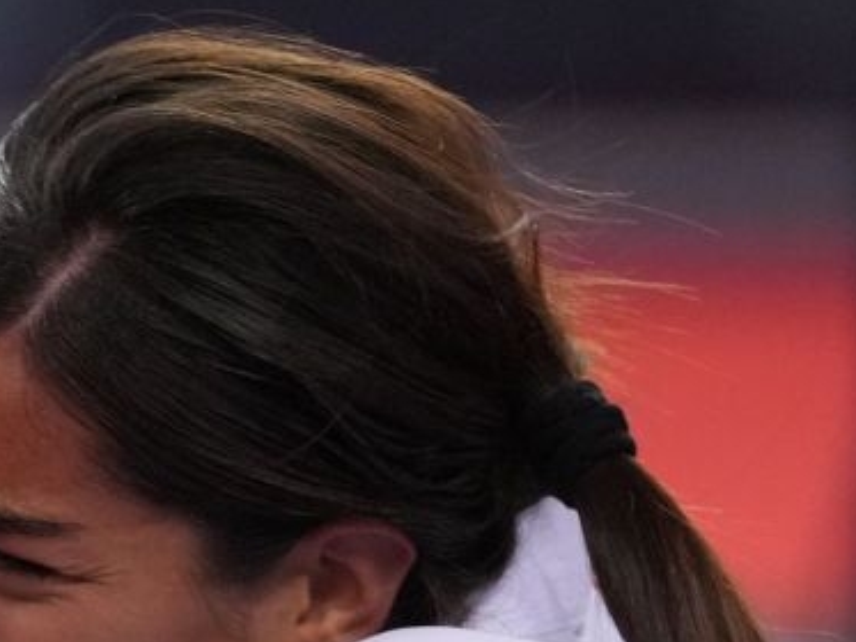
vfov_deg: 1.6
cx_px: -333
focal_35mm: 927
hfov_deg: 2.1
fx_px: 22931
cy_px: 997
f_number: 2.8
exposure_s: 1/1000
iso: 4000
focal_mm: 200
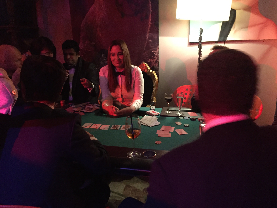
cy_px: 104
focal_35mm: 29
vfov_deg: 48.2
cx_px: 138
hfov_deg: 61.7
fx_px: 232
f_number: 2.2
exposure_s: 1/17
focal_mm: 4.15
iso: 800
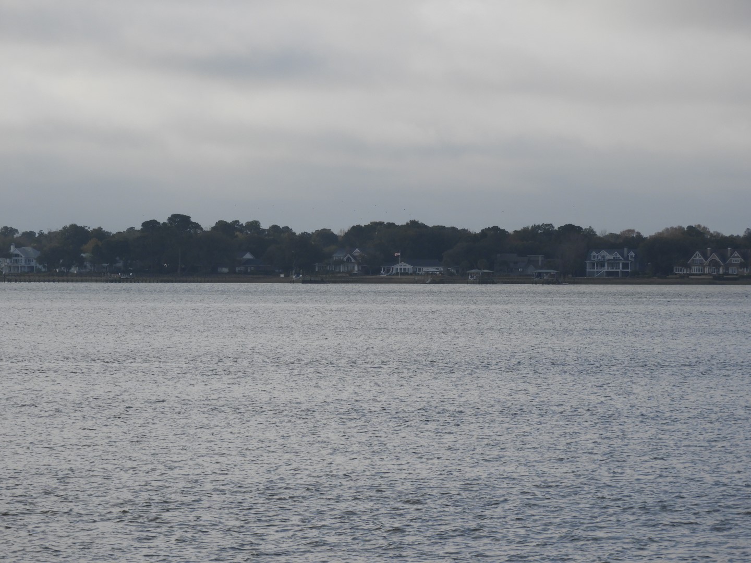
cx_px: 376
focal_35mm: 200
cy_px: 282
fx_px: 4339
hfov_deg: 9.9
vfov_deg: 7.4
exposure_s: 1/640
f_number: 5.3
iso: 100
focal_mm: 35.8
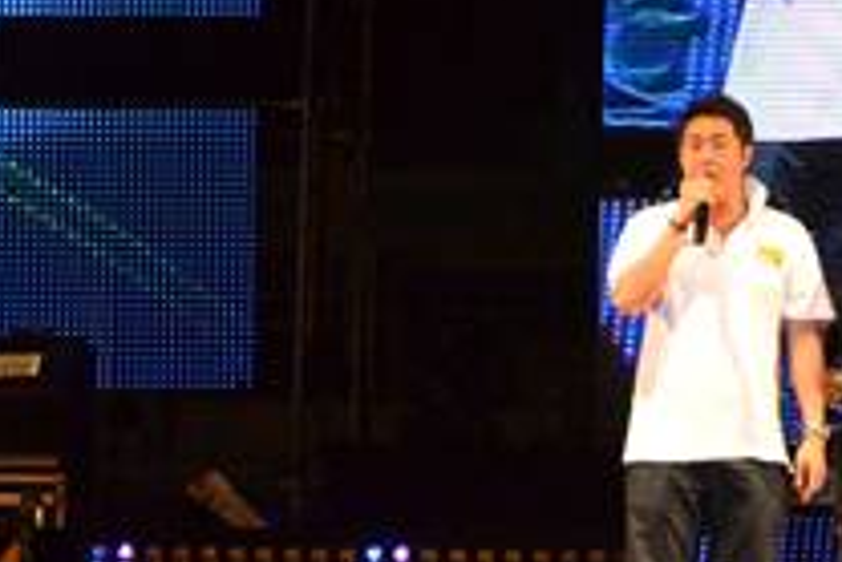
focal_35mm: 225
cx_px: 976
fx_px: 5266
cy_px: 388
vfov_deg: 6.1
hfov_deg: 9.0
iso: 3200
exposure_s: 1/400
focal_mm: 52
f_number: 5
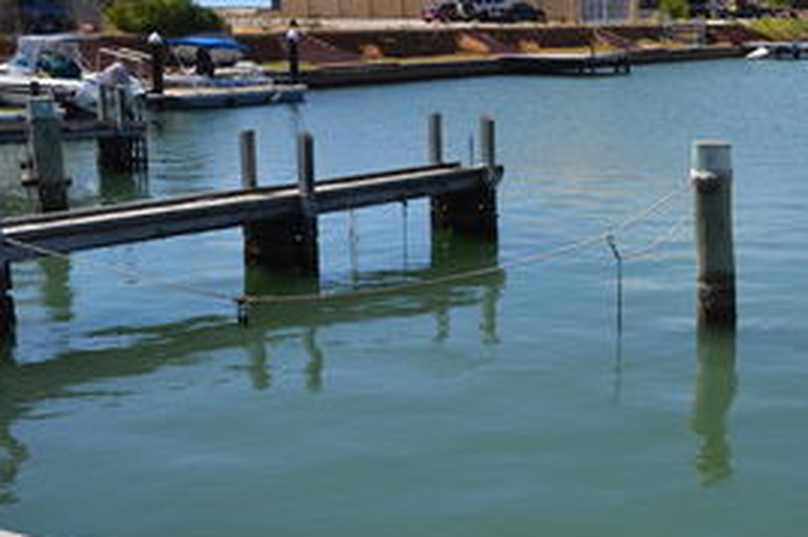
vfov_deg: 22.9
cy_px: 216
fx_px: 1323
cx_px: 696
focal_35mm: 59
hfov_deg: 32.6
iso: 100
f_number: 8
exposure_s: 1/250
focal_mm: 22
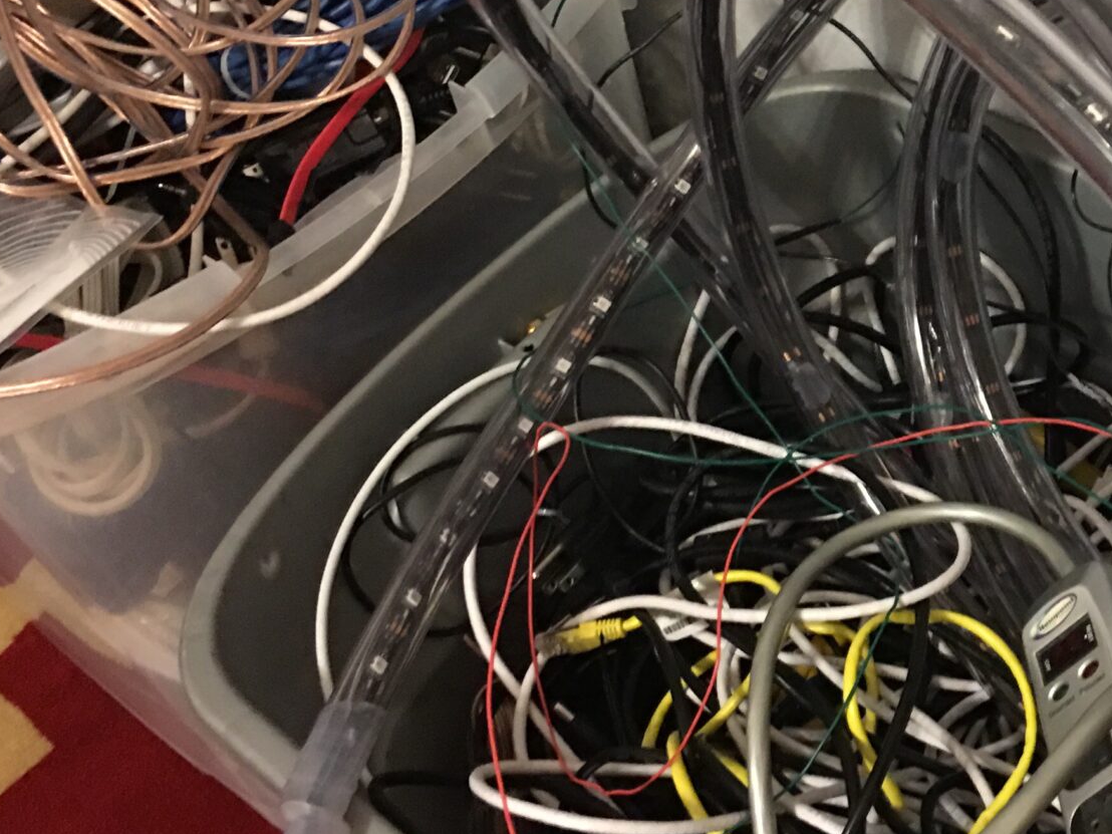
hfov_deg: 27.3
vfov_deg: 21.8
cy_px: 227
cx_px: 1108
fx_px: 2152
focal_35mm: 67
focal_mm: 4.15
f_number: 2.2
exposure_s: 1/4
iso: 125
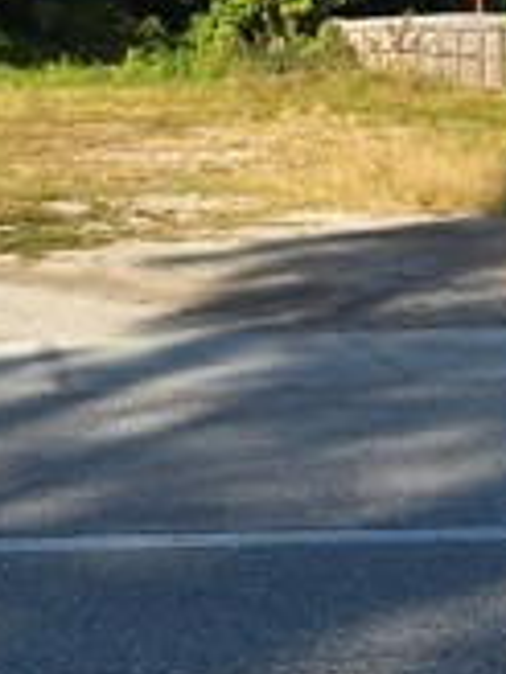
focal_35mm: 108
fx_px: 2105
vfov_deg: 18.0
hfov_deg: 13.6
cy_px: 103
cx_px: 41
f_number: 1.8
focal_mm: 5.4
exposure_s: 1/1265
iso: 25
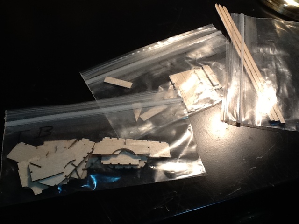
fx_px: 380
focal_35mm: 44
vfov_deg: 32.9
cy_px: 112
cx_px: 150
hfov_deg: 42.9
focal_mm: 2.03
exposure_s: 1/30
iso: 100
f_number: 2.4
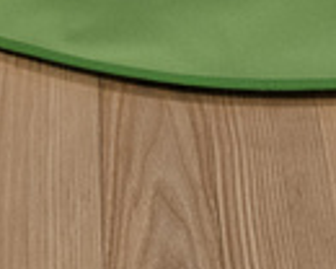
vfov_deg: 11.9
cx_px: 295
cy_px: -309
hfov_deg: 16.9
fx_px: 1114
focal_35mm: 112
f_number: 1.8
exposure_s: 1/100
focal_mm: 5.4
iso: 200
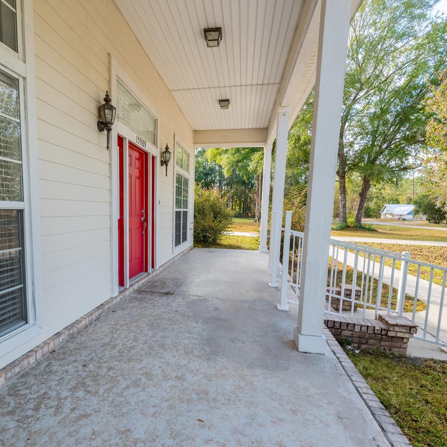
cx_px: 188
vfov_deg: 80.7
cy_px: 224
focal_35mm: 18
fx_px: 263
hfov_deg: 80.1
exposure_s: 1/800
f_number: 9
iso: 400
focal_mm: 14
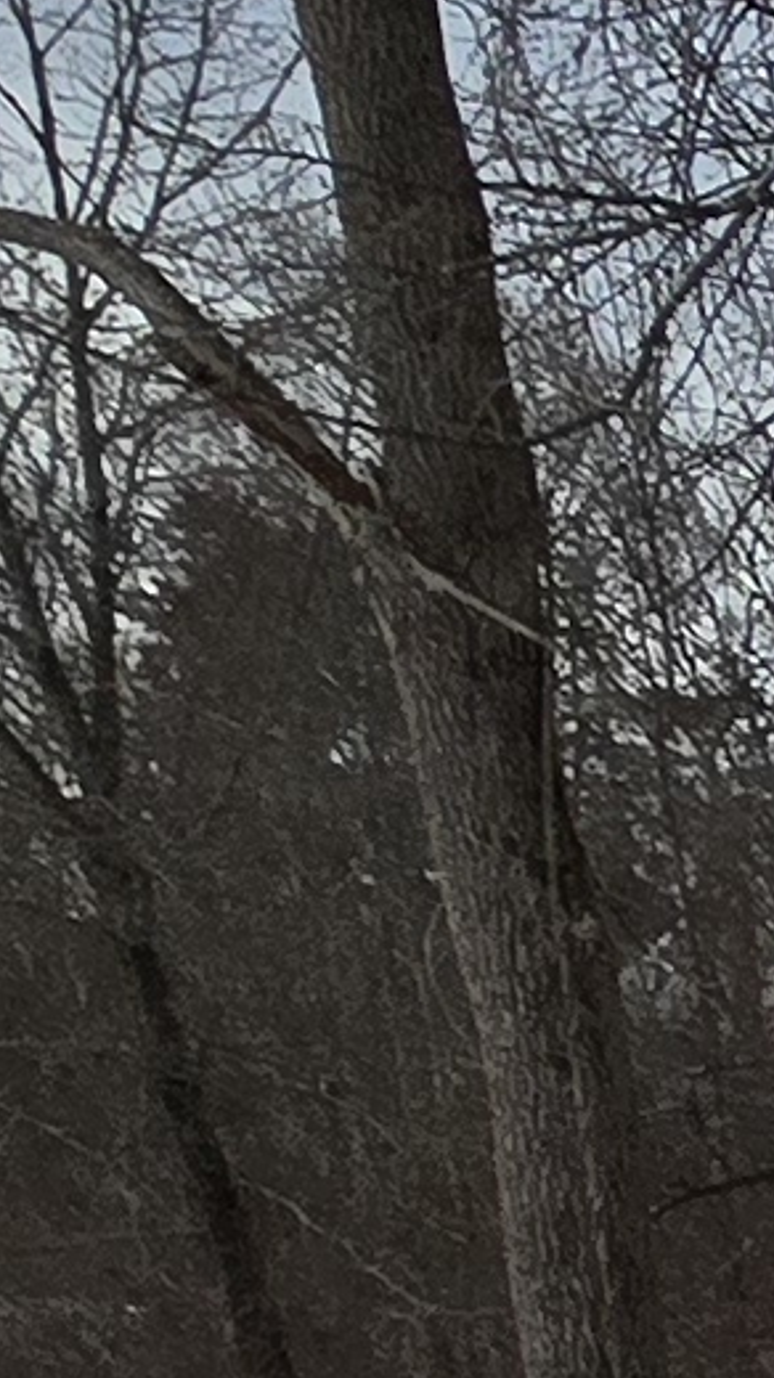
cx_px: 3719
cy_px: 2441
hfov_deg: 6.6
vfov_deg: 16.6
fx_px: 3982
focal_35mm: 109
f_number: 2.2
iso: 100
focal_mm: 2.2
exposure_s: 1/2000
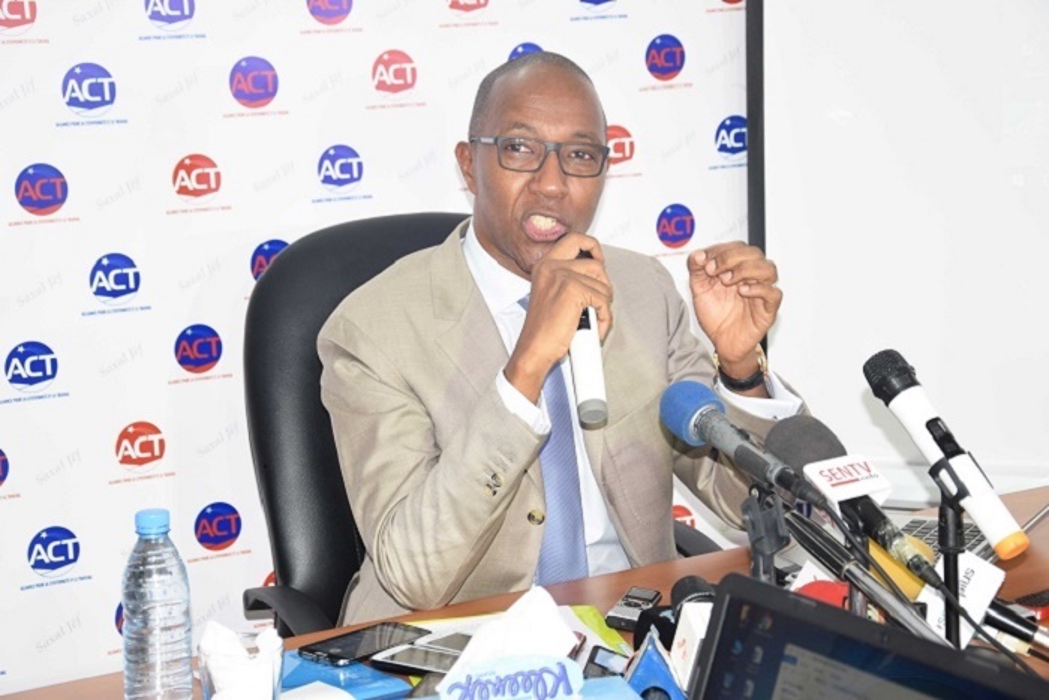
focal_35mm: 78
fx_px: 2273
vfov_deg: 17.5
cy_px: 350
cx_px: 524
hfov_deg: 26.0
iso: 800
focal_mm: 52
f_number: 5
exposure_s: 1/60
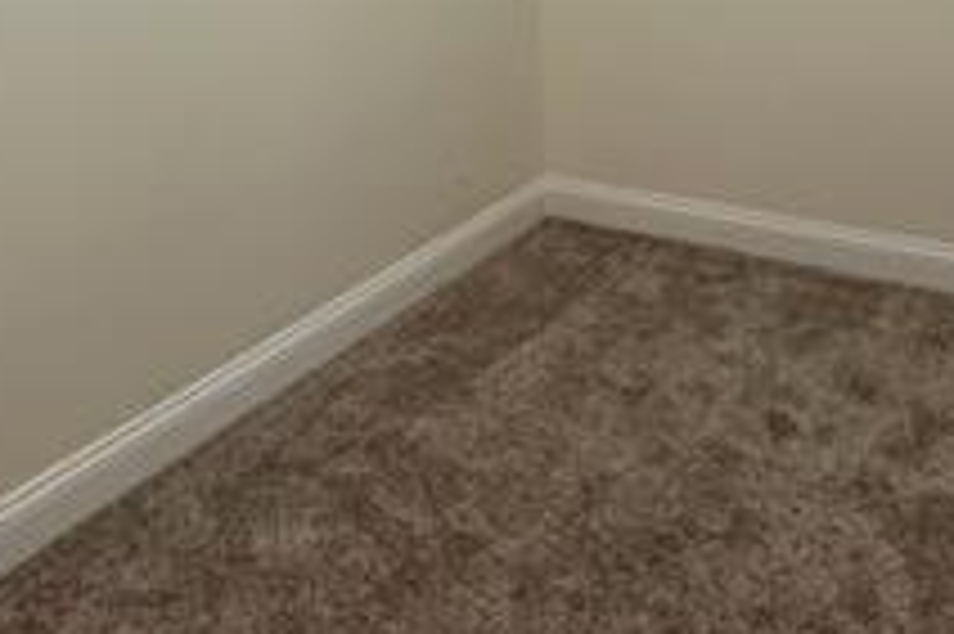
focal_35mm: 44
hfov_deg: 44.2
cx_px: 364
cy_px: -103
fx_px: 1165
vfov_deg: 27.3
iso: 250
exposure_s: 1/60
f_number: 2.2
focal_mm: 2.22
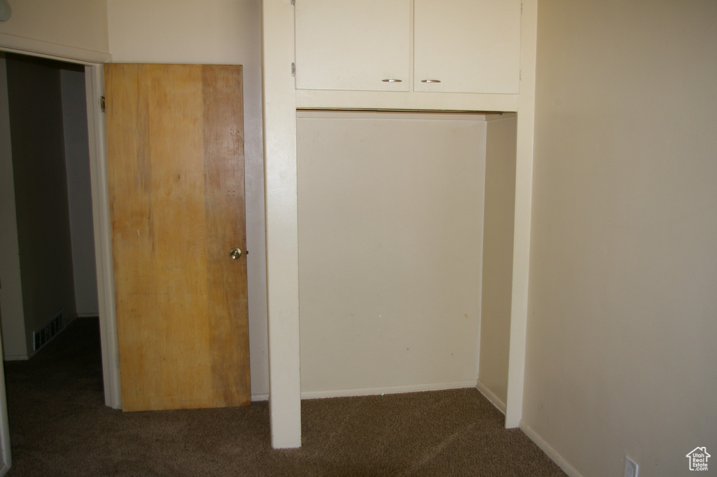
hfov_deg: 59.5
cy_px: 238
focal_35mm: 32
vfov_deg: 41.6
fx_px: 627
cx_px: 358
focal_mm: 21
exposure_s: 1/30
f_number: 4
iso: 200
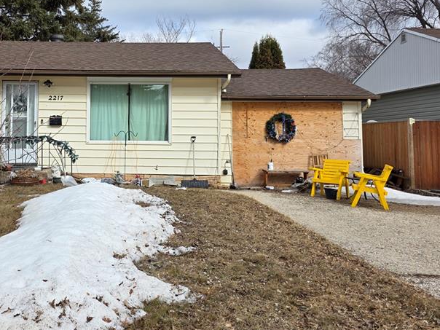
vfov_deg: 36.6
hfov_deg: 46.3
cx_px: 116
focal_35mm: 39
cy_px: 119
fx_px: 496
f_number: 1.7
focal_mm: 6.3
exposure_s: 1/4333
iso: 80
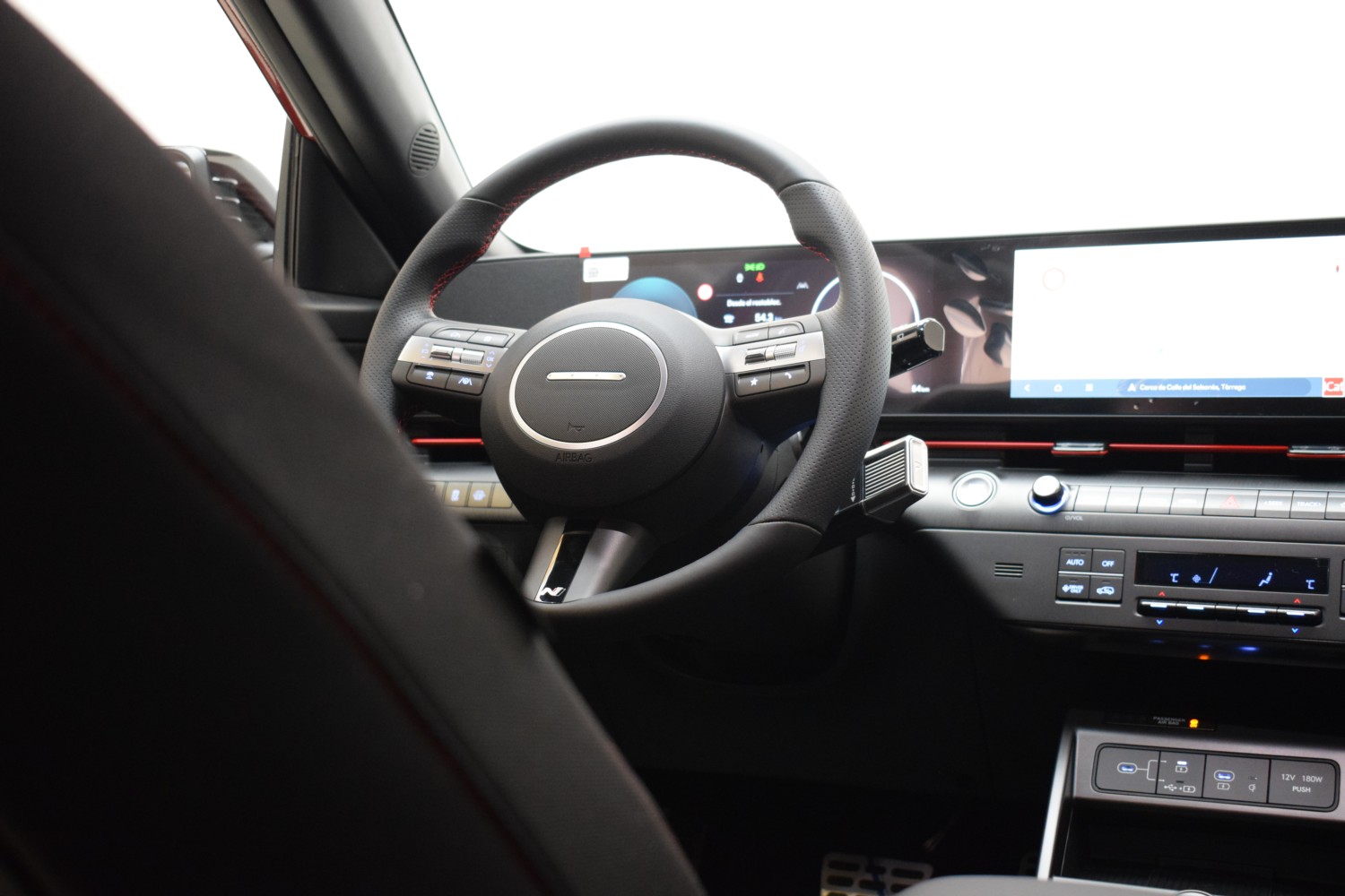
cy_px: 448
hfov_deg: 46.4
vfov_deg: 31.9
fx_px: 1569
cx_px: 672
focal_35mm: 42
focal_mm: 28
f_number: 4.2
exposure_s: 1/30
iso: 2200
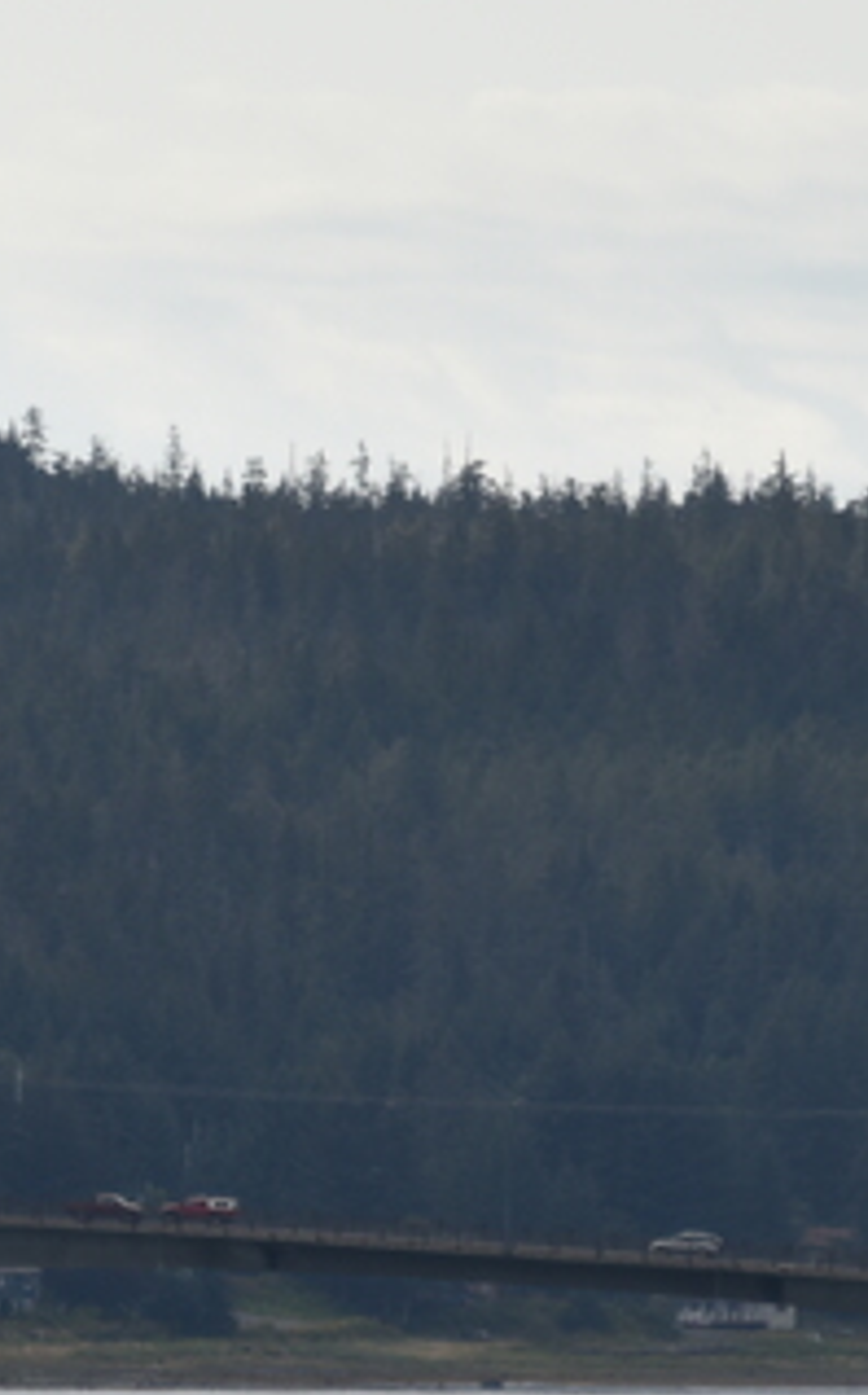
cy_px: 895
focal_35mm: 863
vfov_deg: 2.4
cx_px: 105
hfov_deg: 1.5
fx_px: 32753
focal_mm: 210
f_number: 5.6
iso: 110
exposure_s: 1/500
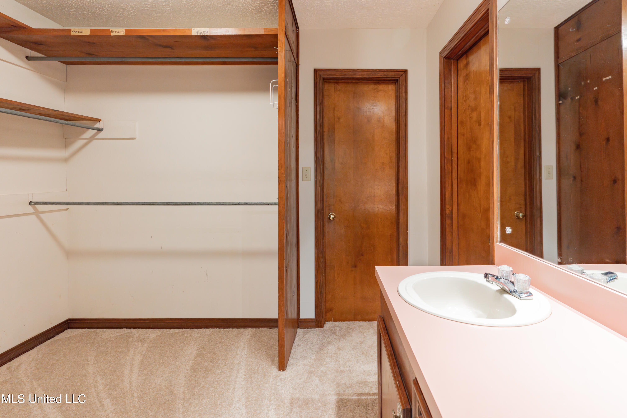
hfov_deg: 93.3
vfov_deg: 70.4
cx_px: 314
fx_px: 296
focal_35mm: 17
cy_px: 209
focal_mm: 17
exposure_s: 1/40
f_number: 5.6
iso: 1250
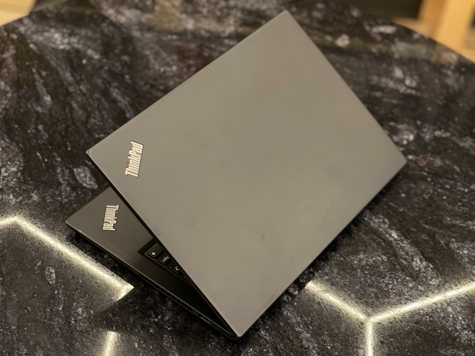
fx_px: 878
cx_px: 238
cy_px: 178
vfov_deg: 22.9
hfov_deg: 30.3
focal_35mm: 64
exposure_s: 1/40
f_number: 2.2
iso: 250
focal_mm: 7.5
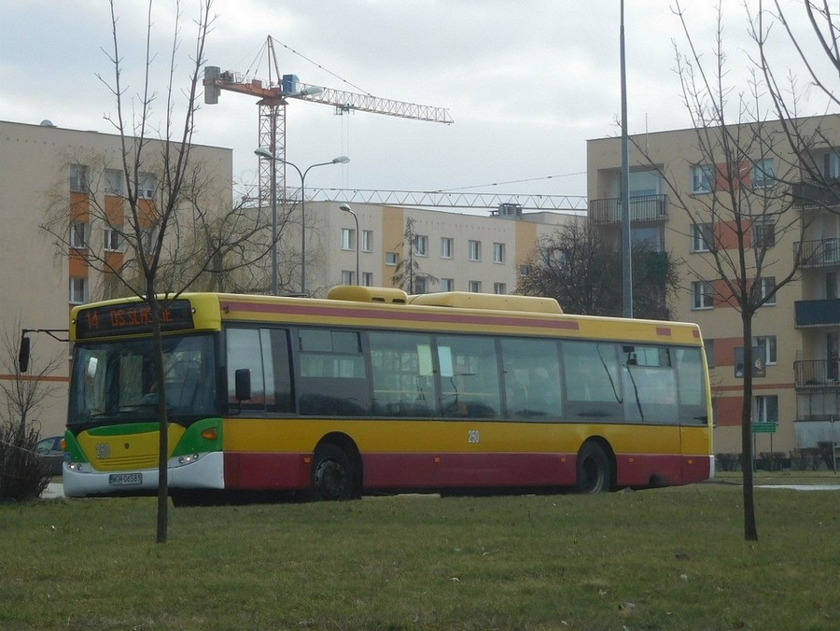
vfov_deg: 14.8
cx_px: 420
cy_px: 316
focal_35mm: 100
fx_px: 2428
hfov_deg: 19.6
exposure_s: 1/640
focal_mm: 17.8
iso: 125
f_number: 4.8
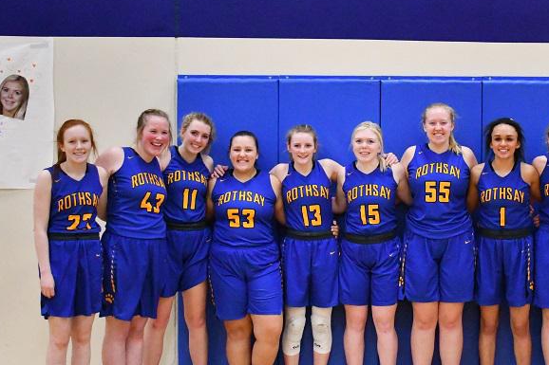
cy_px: 218
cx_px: 403
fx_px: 1296
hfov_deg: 23.7
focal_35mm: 85
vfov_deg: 16.1
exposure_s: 1/500
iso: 11400
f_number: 4.5
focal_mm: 32
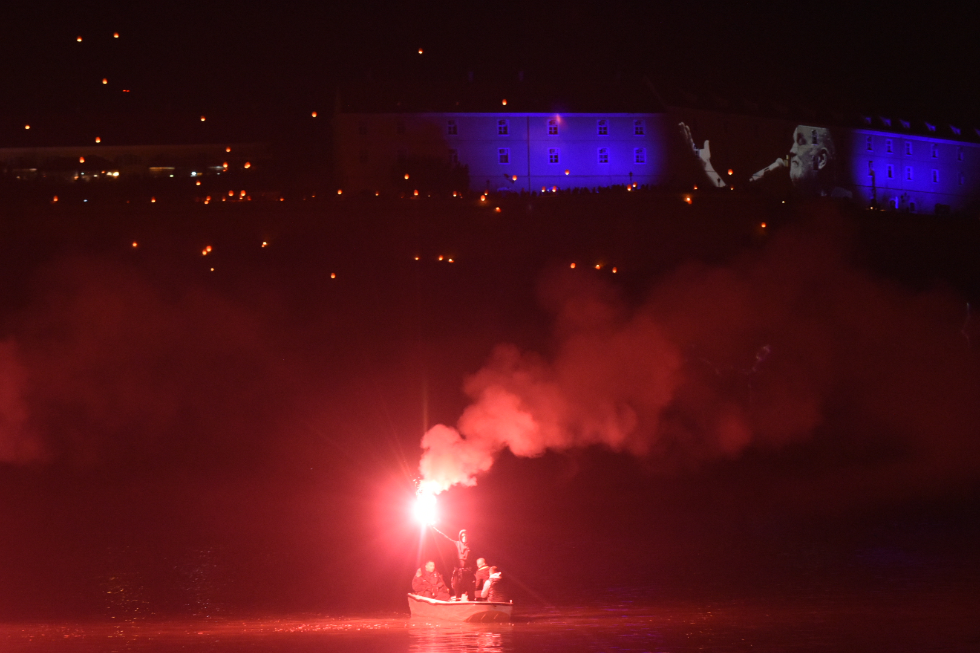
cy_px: 326
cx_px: 490
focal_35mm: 150
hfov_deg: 13.7
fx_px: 4083
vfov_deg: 9.1
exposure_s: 1/100
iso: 4000
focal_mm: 100
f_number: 2.8
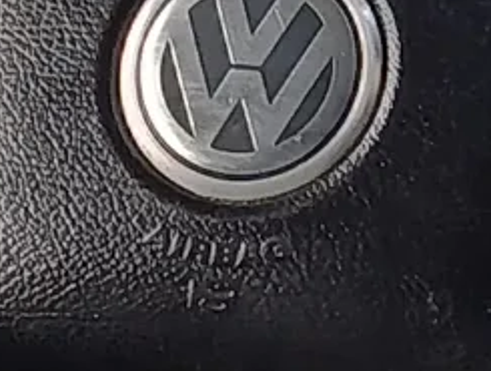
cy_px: -130
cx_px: 1477
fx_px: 3896
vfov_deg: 5.4
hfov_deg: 6.6
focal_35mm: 274
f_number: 1.65
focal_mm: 6.11
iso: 1116
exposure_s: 1/100
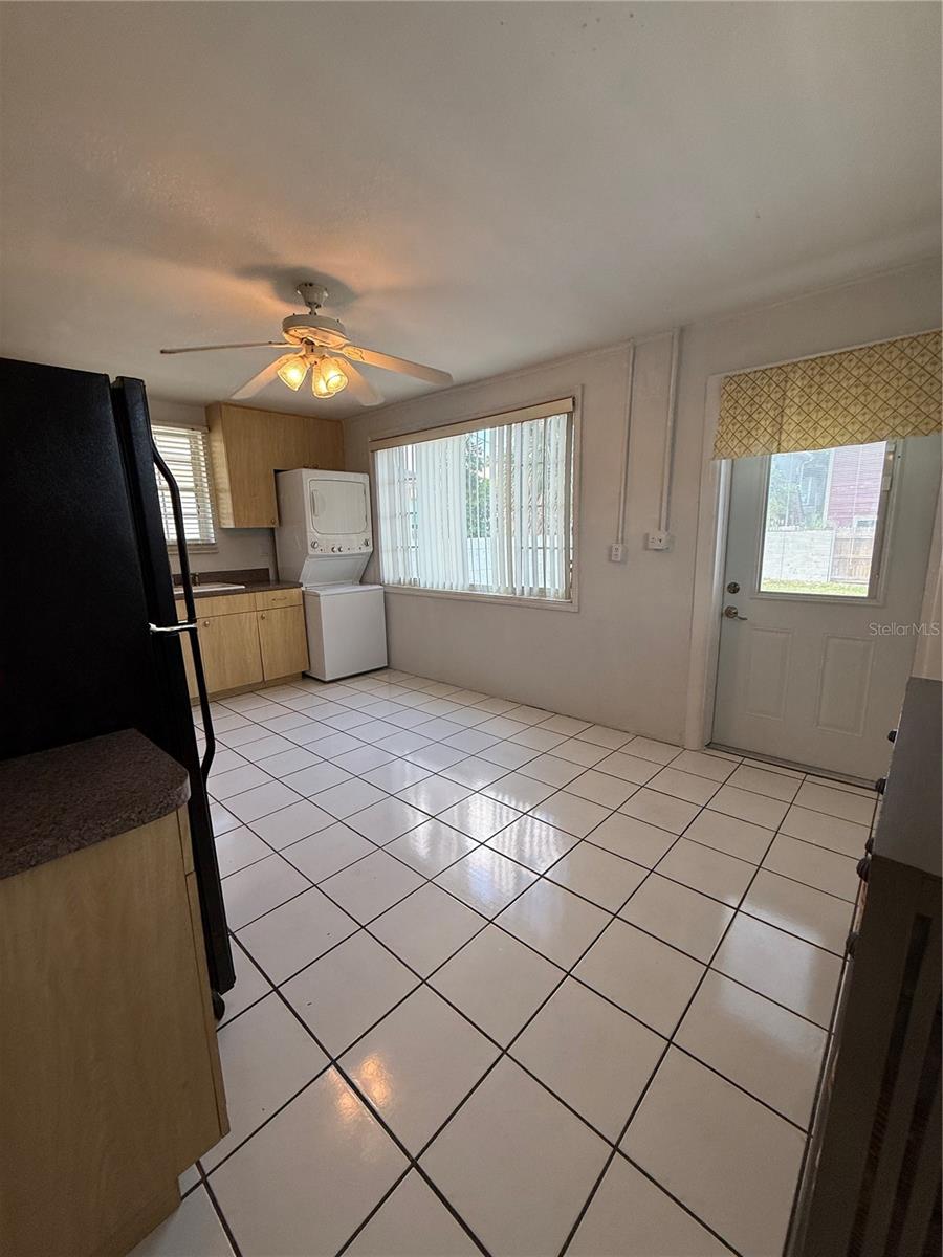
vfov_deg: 102.1
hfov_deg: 85.7
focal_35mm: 14
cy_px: 628
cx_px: 472
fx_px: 509
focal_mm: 2.22
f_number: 2.2
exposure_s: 1/127
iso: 64
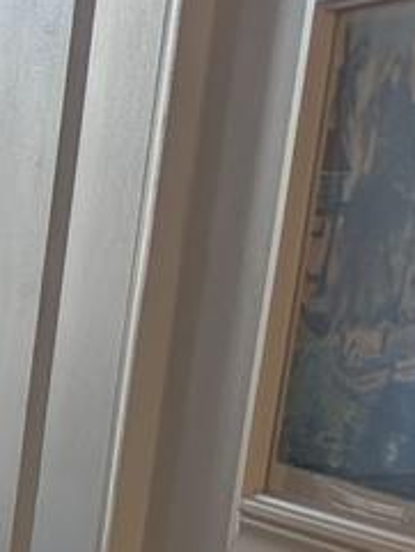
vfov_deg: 11.1
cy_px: 1273
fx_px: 2444
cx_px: -658
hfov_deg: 8.6
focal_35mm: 153
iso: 59
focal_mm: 6.81
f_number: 1.85
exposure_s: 1/333
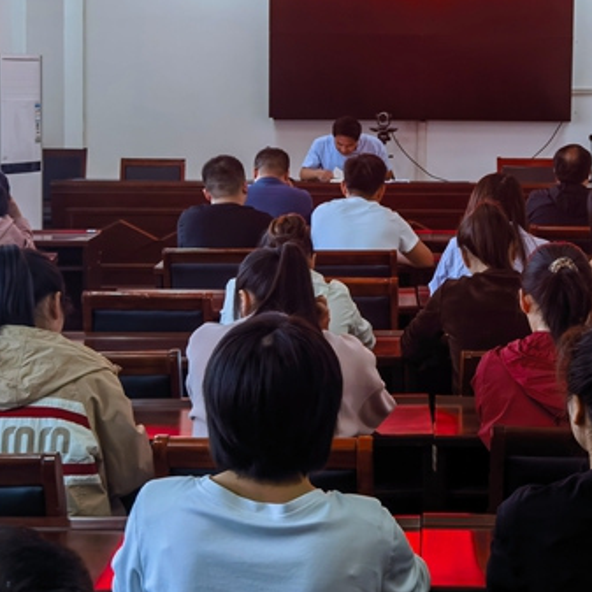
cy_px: 204
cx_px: 458
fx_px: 1490
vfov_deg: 22.4
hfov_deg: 22.2
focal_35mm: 77
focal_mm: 6.67
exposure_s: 1/98.3
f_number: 1.9
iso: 64
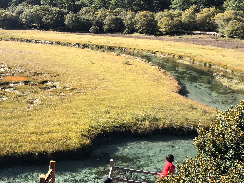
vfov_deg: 32.1
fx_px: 317
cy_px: 106
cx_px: 60
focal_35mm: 45
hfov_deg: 40.8
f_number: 1.8
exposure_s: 1/592
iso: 20
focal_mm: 4
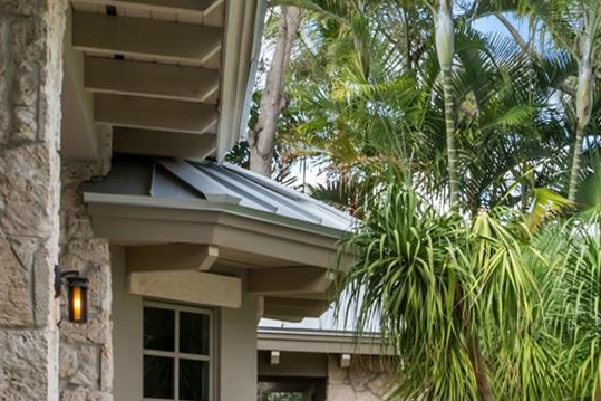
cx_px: 825
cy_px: 485
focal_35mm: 89
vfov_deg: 14.8
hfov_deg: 20.5
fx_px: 1485
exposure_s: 1/160
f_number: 9
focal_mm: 20
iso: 400
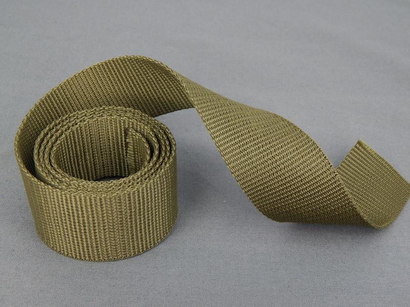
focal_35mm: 55
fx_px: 651
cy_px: 154
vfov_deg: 26.6
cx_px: 205
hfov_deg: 34.9
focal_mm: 9.7
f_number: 3.8
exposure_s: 1/80
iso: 125
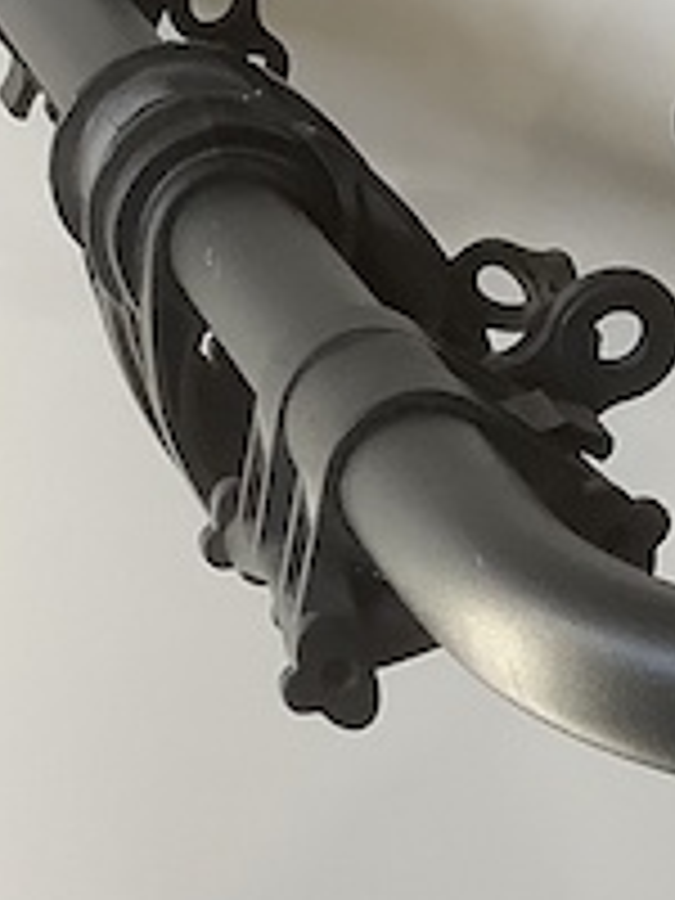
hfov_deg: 11.5
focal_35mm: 124
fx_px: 3224
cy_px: 788
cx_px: 986
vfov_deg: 15.7
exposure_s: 1/60
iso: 80
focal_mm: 3.3
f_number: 2.4
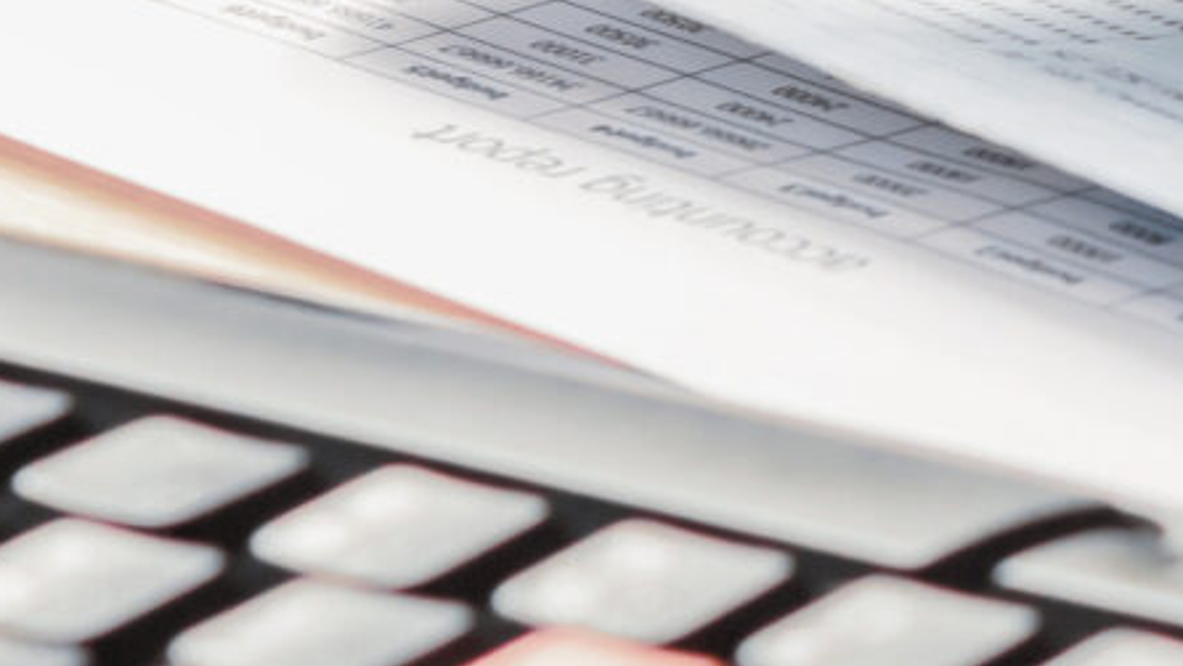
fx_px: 16972
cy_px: -628
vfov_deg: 2.2
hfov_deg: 3.9
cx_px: 3167
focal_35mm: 541
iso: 400
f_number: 5
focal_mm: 60
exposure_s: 1/125
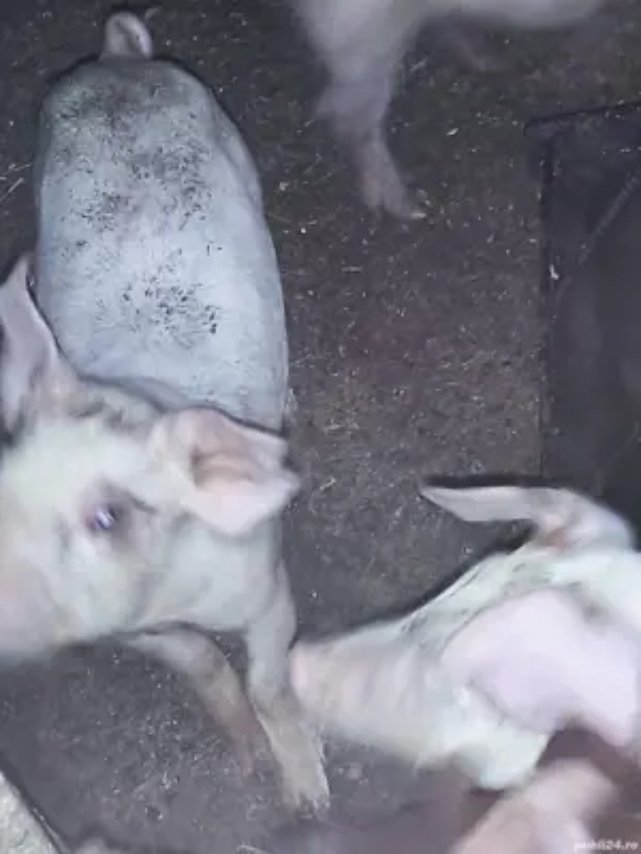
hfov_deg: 20.7
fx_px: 1753
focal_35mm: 71
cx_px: 320
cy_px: 427
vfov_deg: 27.4
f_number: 1.65
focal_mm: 6.18
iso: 3200
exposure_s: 1/20
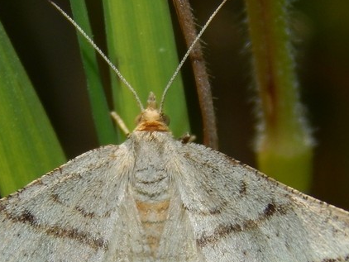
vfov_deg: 4.8
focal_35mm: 307
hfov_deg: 6.4
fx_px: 3097
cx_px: 146
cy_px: 231
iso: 125
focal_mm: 28.7
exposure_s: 1/400
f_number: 10.1
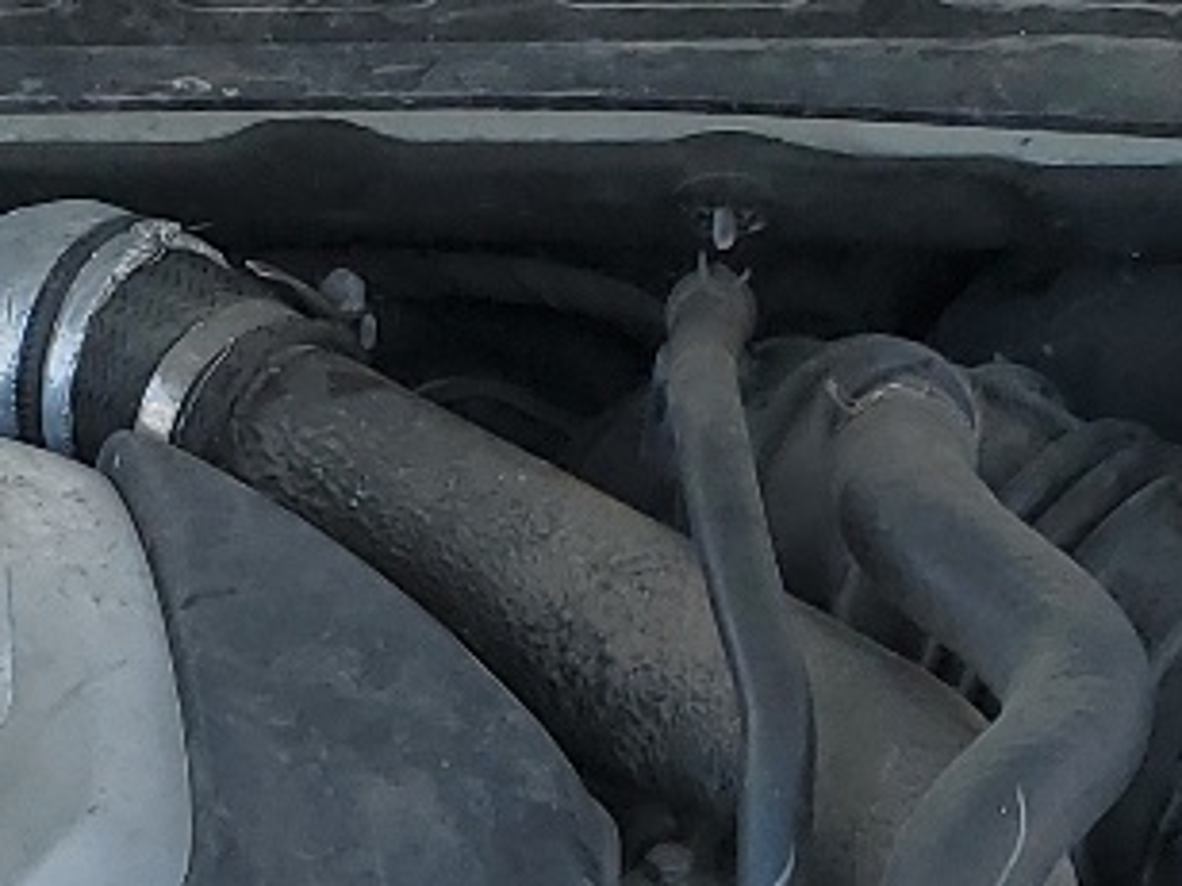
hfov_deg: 14.6
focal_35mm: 135
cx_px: 418
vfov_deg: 10.3
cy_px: 1661
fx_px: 4610
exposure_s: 1/1250
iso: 50
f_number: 1.5
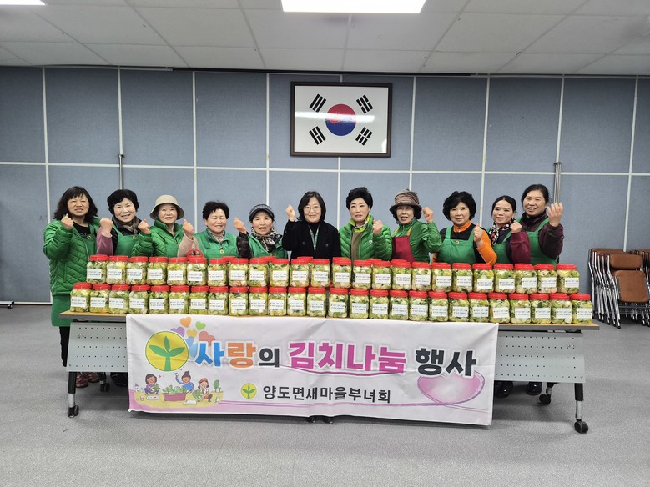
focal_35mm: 23
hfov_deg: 73.9
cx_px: 325
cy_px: 244
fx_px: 432
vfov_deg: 58.9
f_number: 1.8
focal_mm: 5.4
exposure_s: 1/120
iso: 250
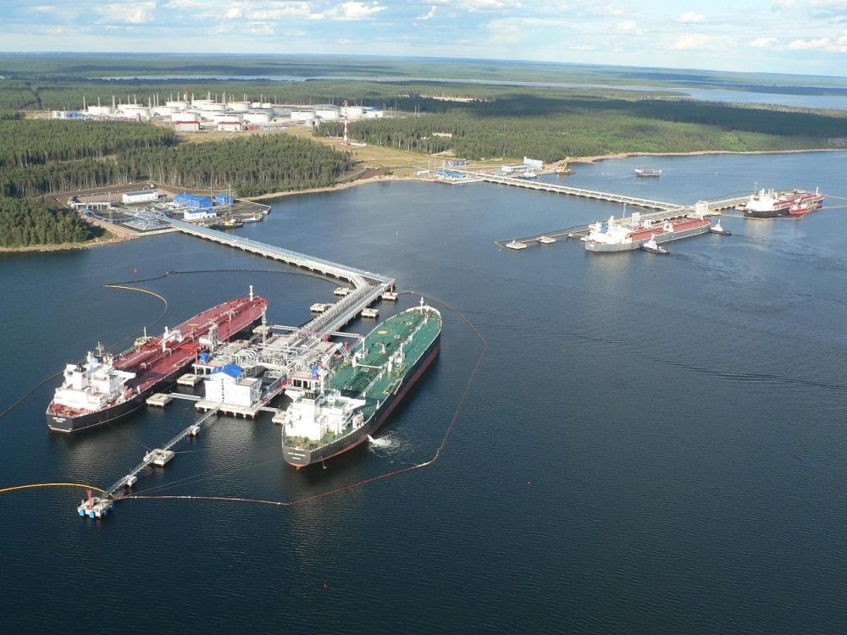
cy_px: 318
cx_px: 424
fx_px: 881
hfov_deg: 51.4
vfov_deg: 39.7
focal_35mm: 36
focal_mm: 6
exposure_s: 1/400
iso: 80
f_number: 4
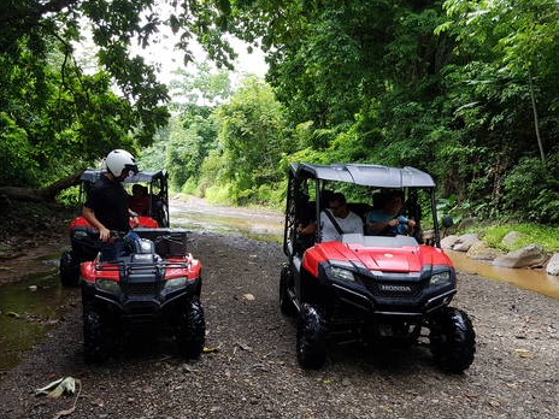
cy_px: 203
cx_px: 260
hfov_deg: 63.4
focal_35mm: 28
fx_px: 452
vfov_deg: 49.7
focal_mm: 4.2
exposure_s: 1/321
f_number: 1.7
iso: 50
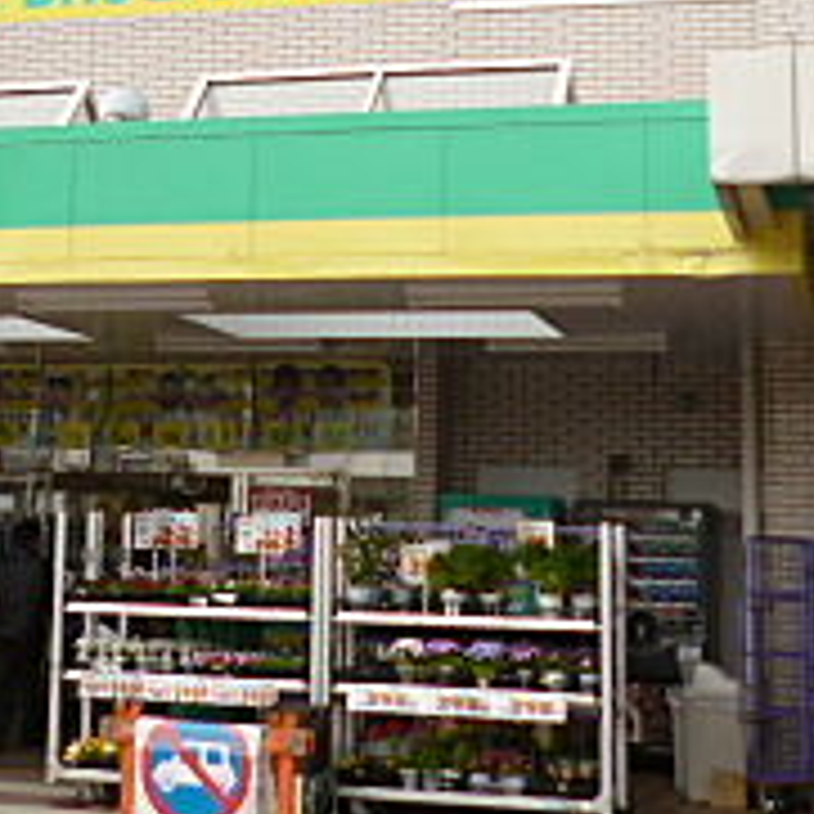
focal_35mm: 75
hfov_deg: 22.9
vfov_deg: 22.5
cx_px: 243
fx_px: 1995
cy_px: 76
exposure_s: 1/500
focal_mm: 4.3
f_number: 2.5
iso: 100
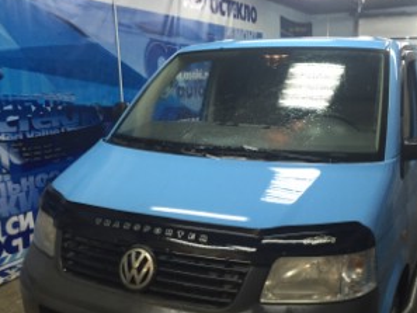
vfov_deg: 36.7
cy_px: 189
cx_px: 247
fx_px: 470
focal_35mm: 39
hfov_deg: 47.6
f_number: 2.2
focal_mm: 4.15
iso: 160
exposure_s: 1/33
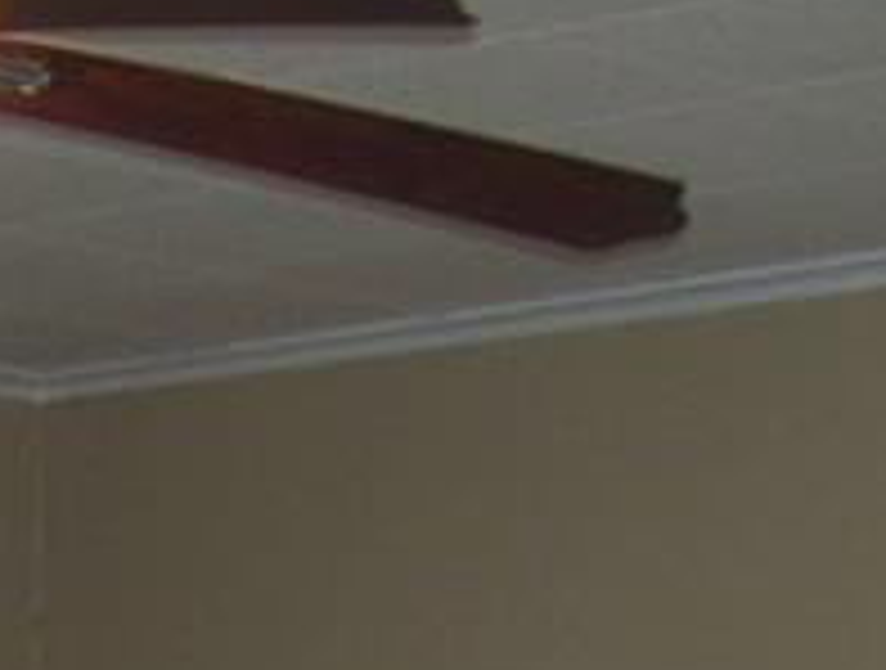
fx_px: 4775
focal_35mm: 186
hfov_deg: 9.8
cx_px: -895
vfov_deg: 7.5
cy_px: 1596
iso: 80
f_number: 2.7
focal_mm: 6
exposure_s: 1/60
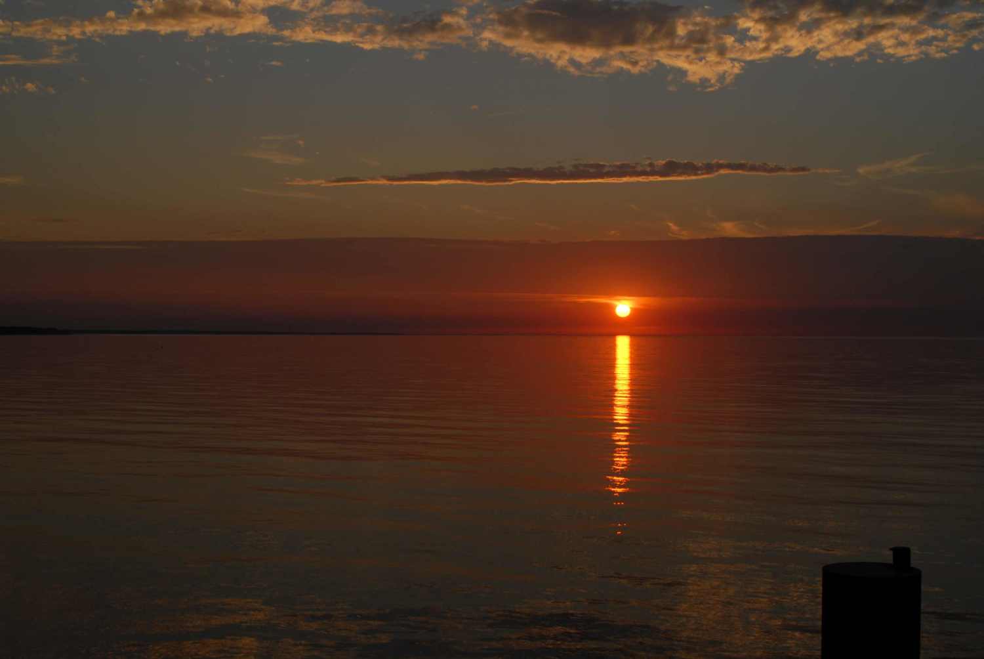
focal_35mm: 57
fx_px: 1560
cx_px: 492
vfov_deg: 23.8
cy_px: 330
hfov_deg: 35.0
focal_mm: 38
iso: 100
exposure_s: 1/250
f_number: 8
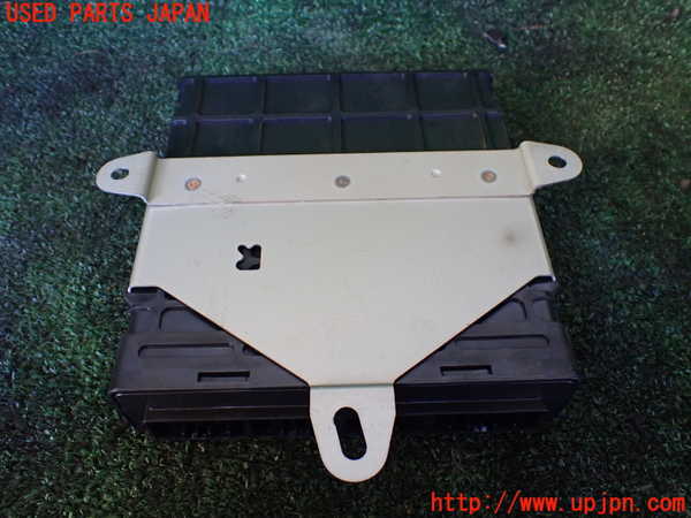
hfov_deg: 60.0
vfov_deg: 46.8
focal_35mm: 30
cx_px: 346
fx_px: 599
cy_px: 259
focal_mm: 5.4
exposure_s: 1/125
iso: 640
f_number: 2.3
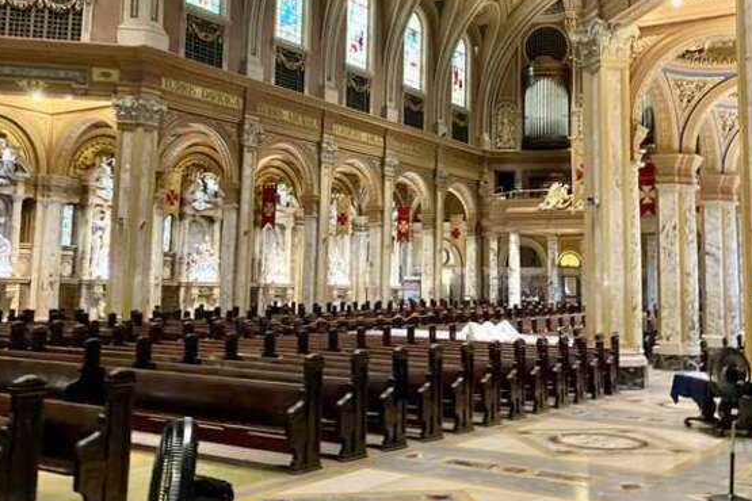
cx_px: 397
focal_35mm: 39
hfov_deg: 49.5
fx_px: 815
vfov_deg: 31.9
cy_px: 15
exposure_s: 1/30
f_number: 1.8
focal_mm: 4.25
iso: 640
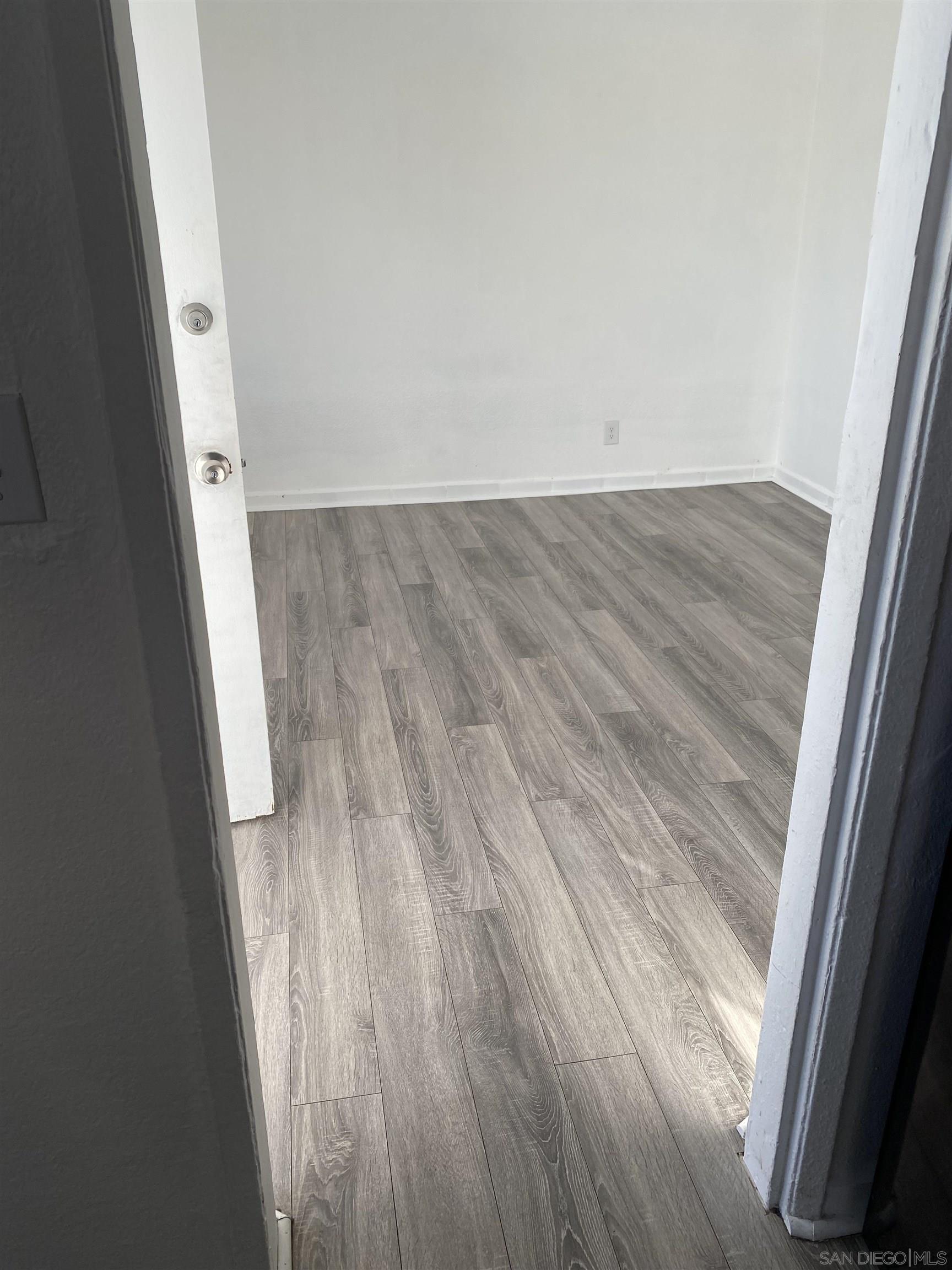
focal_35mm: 26
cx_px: 476
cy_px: 635
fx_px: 953
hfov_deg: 53.1
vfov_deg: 67.3
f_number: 1.8
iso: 32
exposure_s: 1/562
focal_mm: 4.25
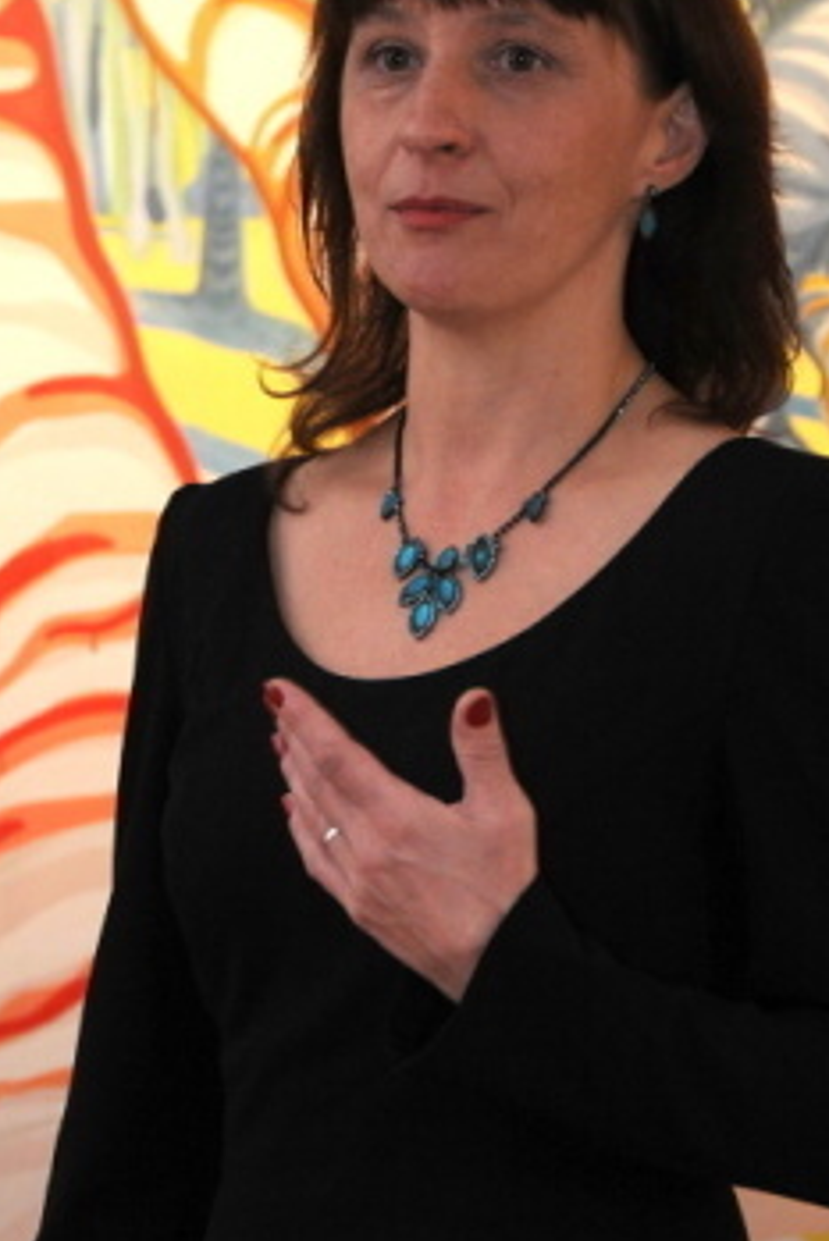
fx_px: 7798
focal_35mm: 226
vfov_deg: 9.1
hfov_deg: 6.1
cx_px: 249
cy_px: 887
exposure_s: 1/60
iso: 500
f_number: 6.3
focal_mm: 70
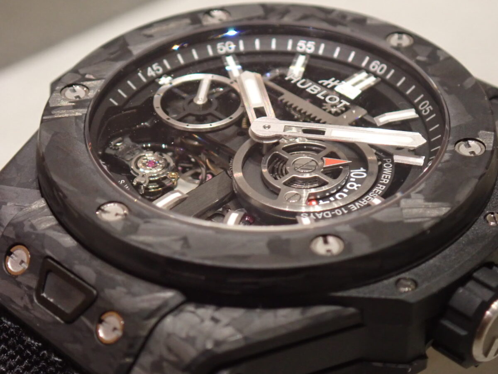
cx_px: 249
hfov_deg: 19.6
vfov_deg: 14.8
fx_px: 1439
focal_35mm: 100
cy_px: 187
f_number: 4.9
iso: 640
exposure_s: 1/80
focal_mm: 18
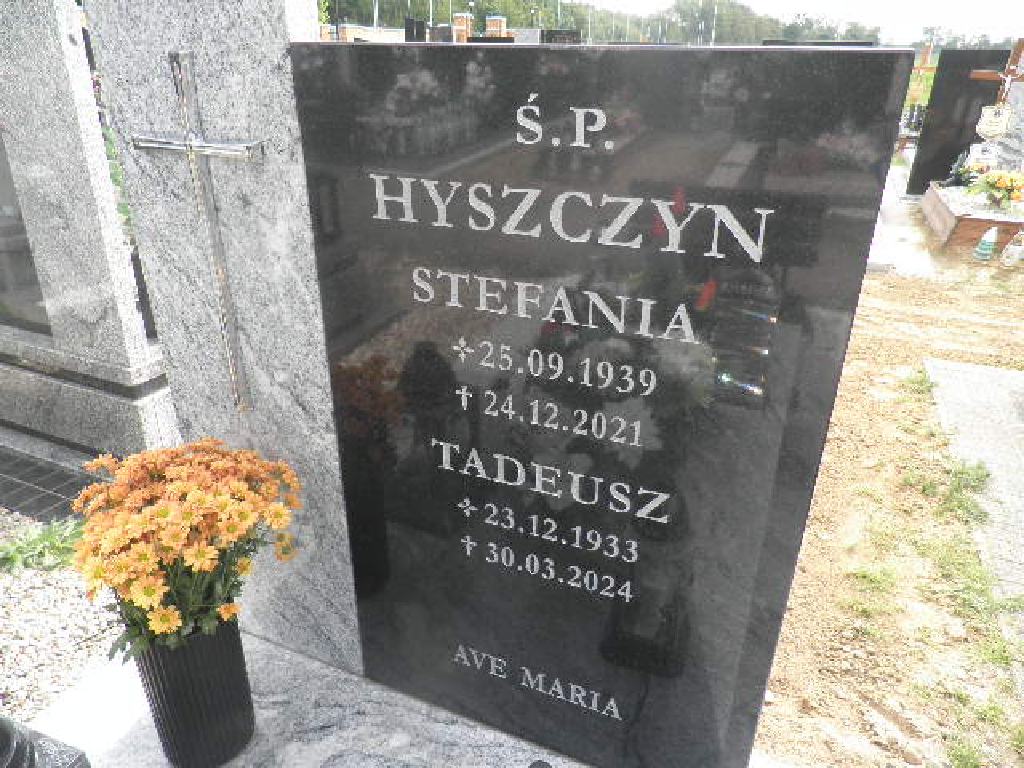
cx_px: 512
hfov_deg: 71.6
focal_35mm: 24
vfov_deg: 56.8
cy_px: 384
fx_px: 710
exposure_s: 1/200
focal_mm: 4.3
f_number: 3.3
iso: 64
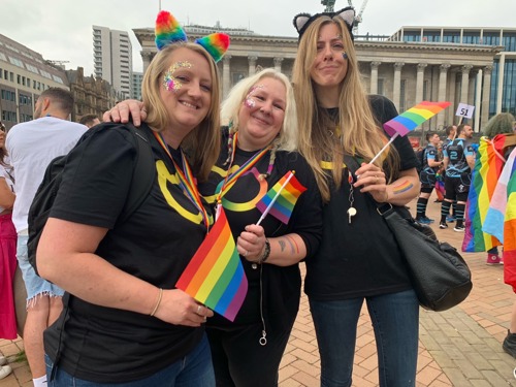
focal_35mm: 26
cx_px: 258
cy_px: 194
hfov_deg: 67.3
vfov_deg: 53.1
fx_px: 388
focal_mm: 4.25
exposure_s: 1/546
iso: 25
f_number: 1.8
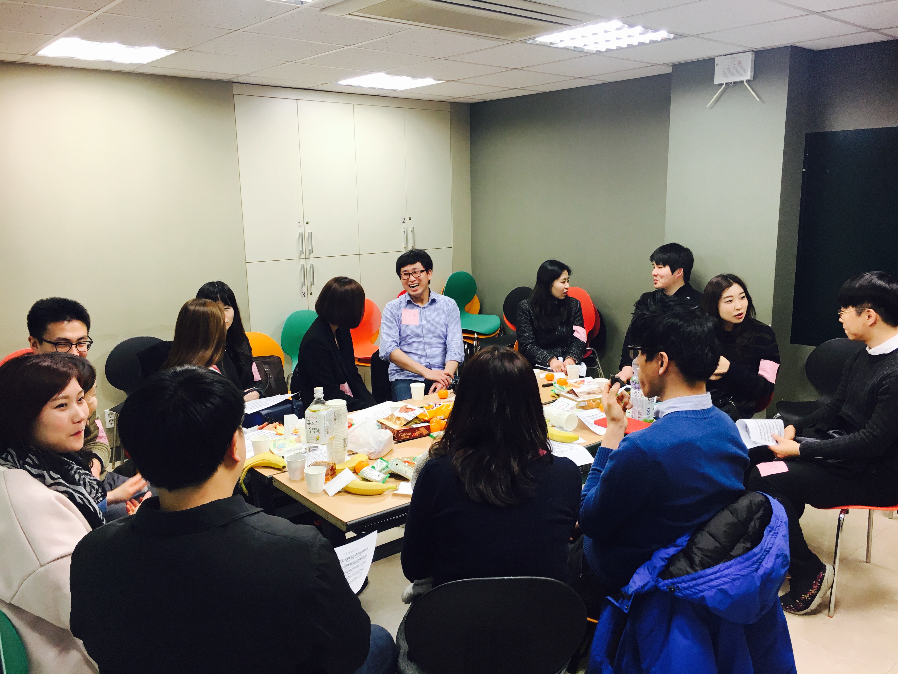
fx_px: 752
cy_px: 337
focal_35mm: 29
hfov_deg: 61.7
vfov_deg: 48.2
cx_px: 449
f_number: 2.2
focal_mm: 4.15
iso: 25
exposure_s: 1/30
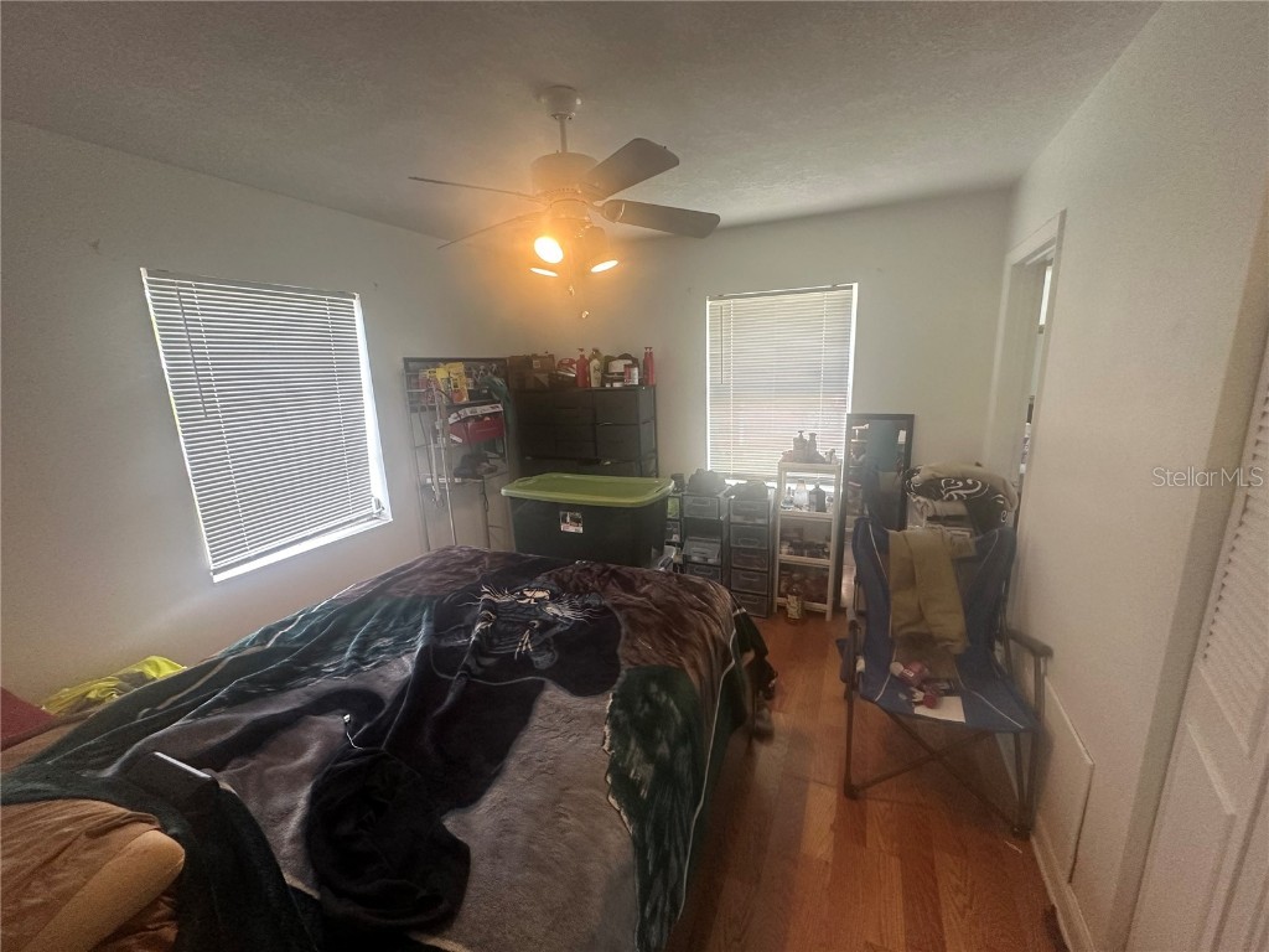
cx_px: 634
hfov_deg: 102.1
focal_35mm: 14
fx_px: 513
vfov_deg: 85.7
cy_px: 476
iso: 320
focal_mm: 2.22
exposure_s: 1/120
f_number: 2.2
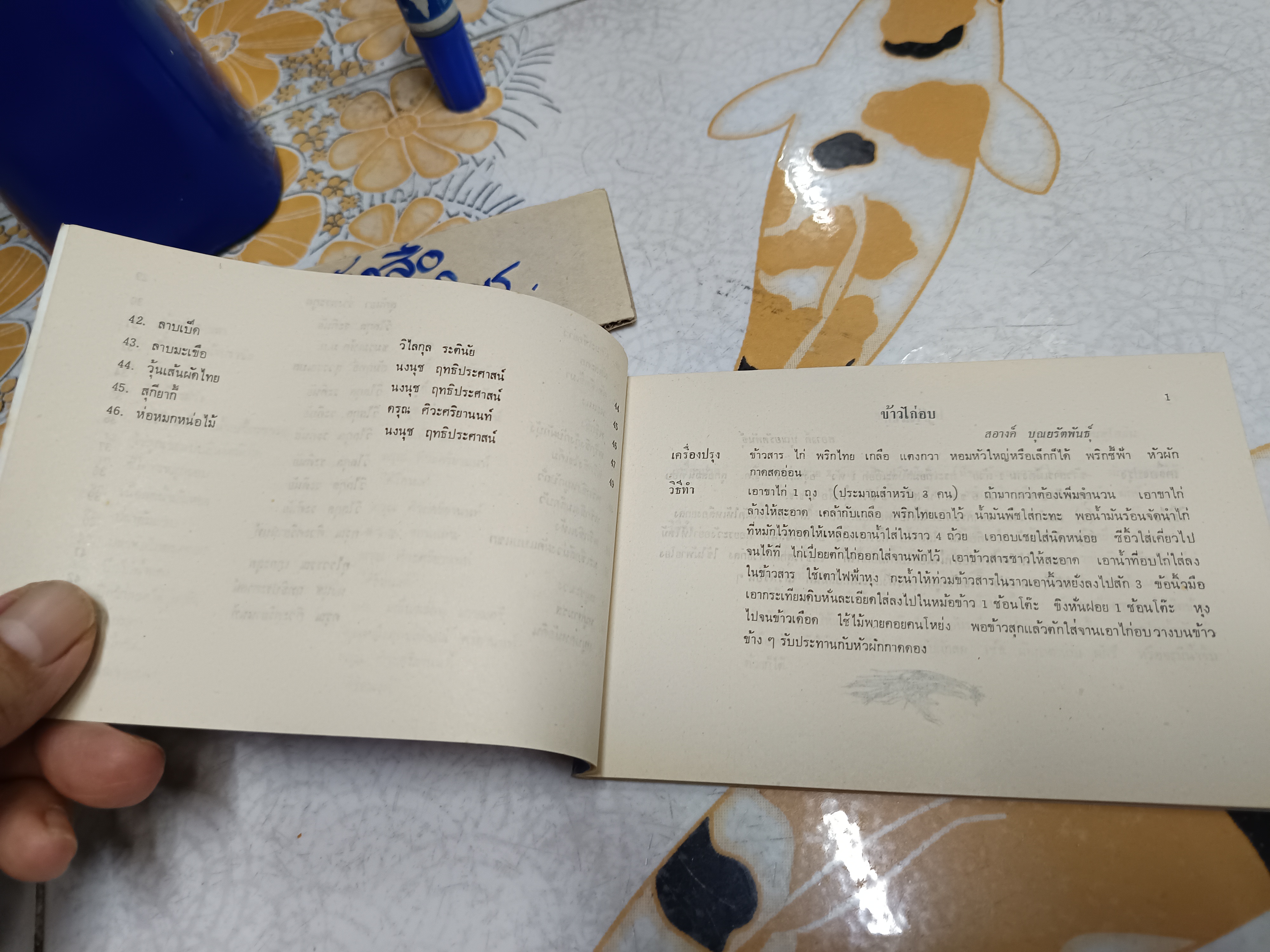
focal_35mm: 24
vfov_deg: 56.8
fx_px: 881
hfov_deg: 71.6
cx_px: 635
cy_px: 476
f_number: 1.7
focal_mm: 5.31
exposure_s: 1/33.3
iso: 845
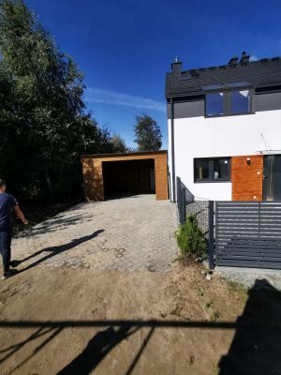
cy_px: 188
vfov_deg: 94.5
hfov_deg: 78.1
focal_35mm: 16
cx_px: 140
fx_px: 173
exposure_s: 1/1198
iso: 50
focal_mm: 2.35
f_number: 2.2
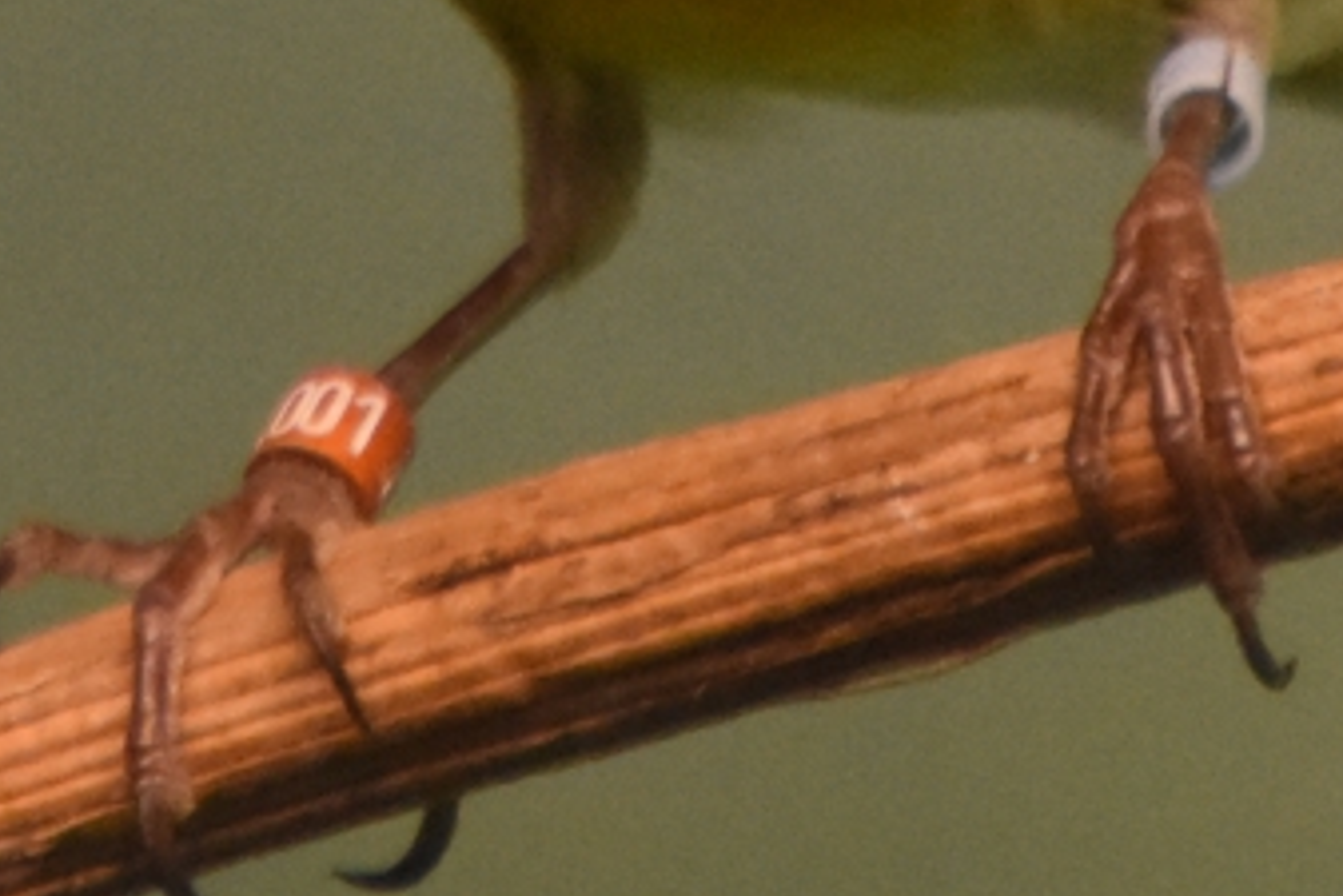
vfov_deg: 0.7
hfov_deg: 1.0
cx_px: 383
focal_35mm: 2004
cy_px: -980
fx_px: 74789
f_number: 7.1
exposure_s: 1/500
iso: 5000
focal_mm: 300
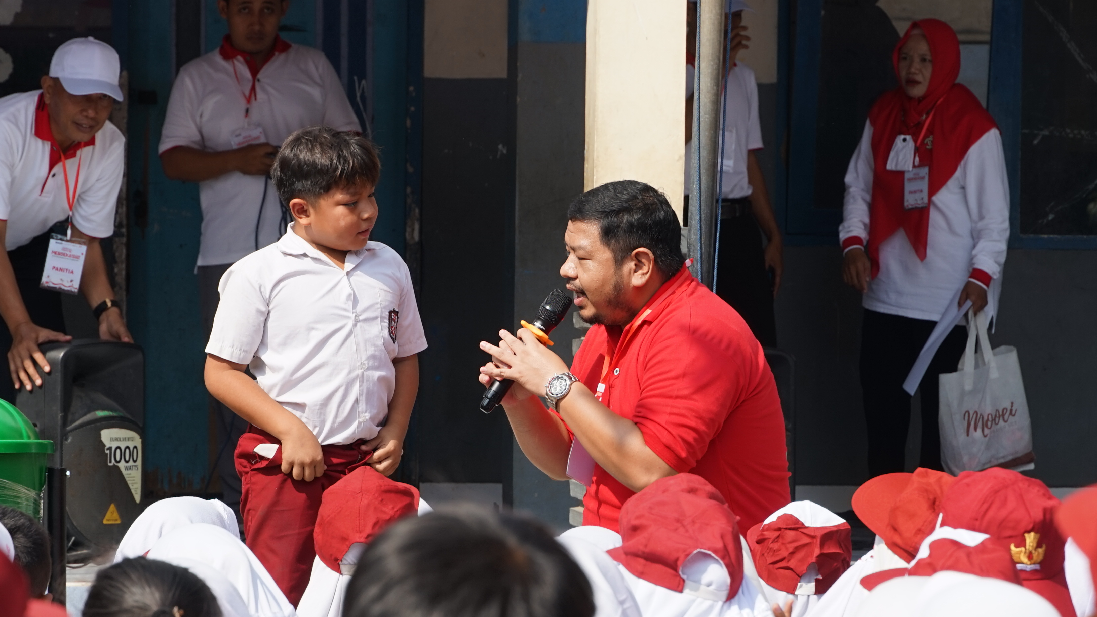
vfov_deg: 8.0
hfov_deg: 14.2
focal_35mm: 151
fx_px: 4392
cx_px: 498
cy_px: 336
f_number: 7.1
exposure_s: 1/250
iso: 100
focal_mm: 80
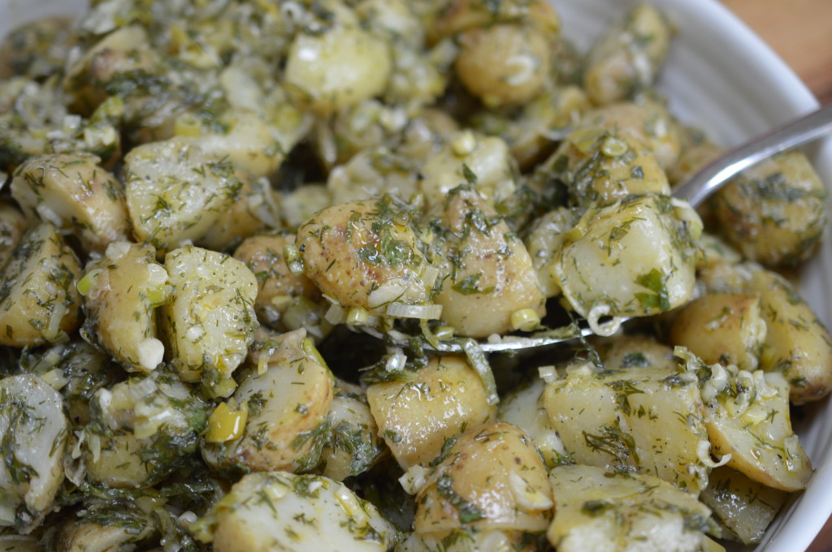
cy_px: 276
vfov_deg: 22.6
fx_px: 1385
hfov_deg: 33.4
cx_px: 416
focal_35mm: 60
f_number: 3.5
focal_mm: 40
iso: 400
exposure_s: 1/60
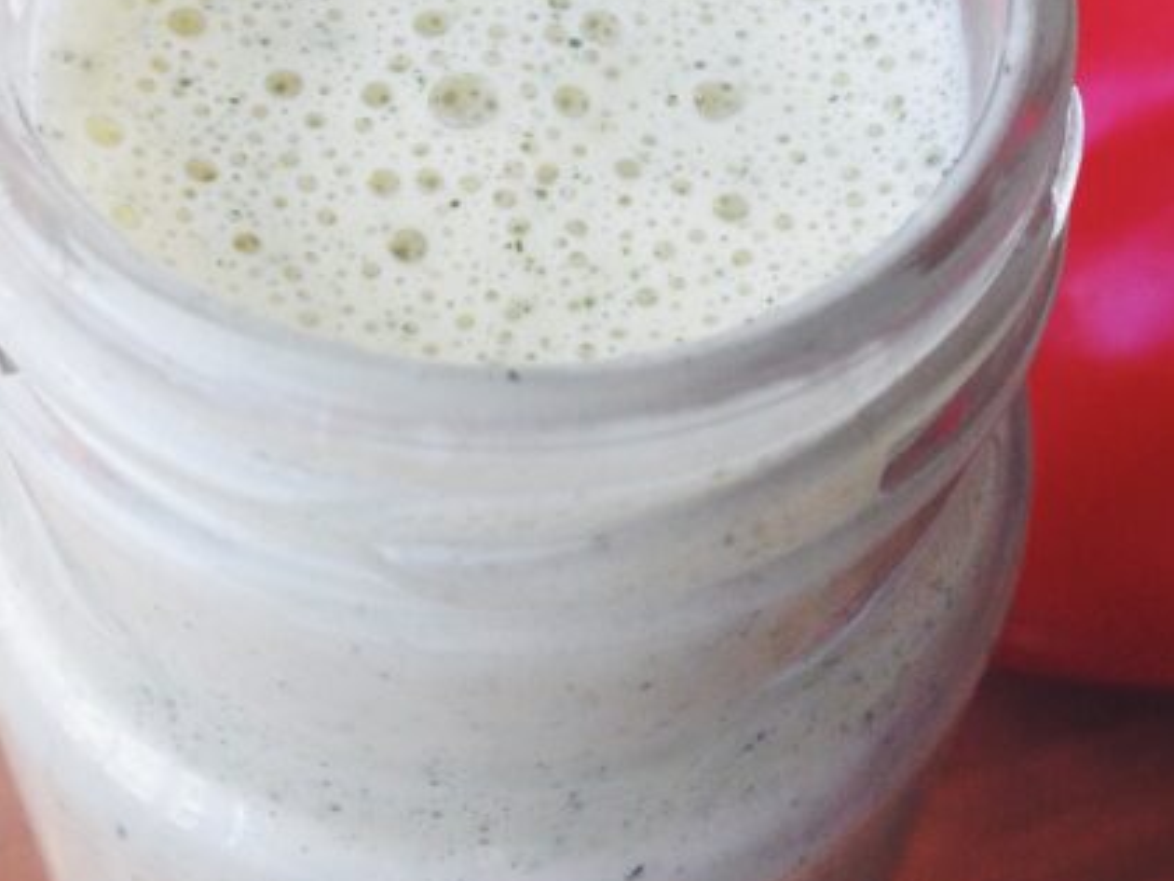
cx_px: 724
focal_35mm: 66
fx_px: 2238
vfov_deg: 21.7
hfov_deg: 29.3
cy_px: 59
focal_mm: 4.12
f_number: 2.4
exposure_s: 1/120
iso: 100
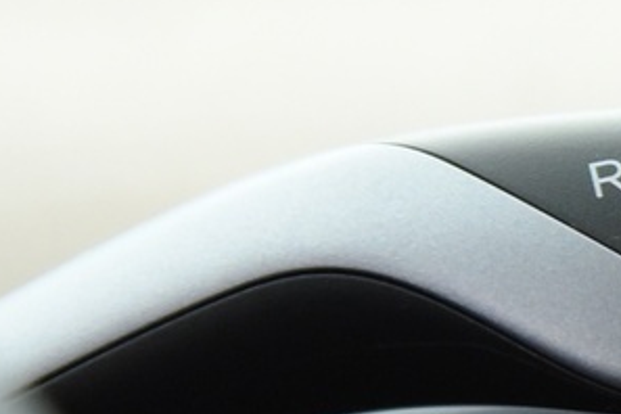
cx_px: 749
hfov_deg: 6.5
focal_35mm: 316
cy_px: 245
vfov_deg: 4.3
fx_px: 5451
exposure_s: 1/25
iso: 4000
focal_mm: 58
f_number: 4
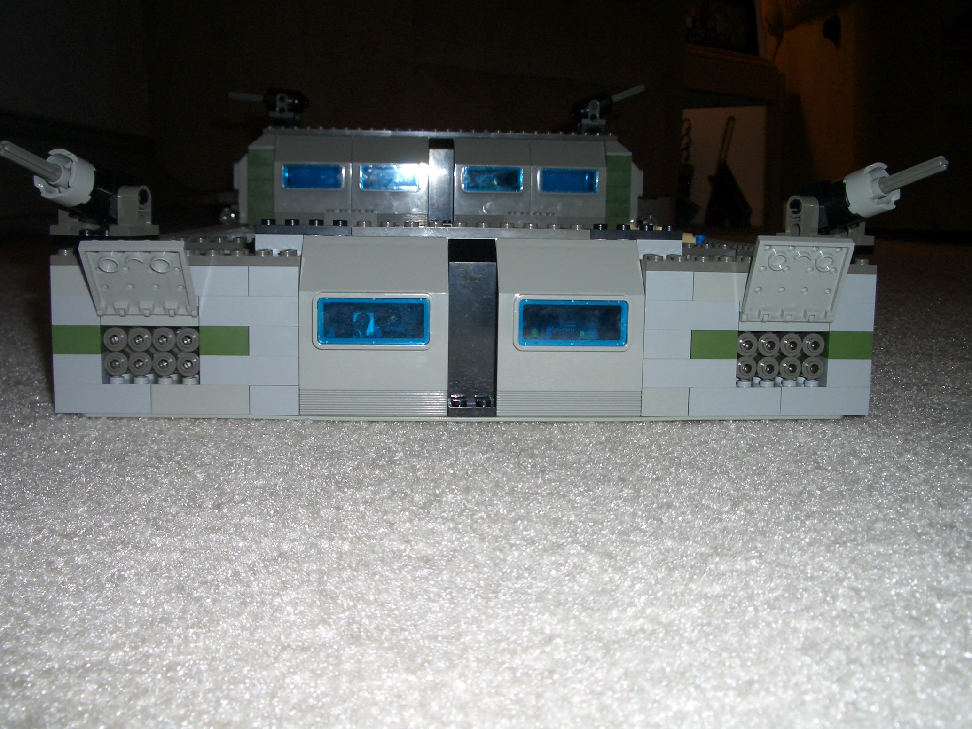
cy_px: 344
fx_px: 1095
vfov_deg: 36.8
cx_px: 478
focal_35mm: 39
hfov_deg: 47.9
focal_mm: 5.8
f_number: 4.3
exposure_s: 1/60
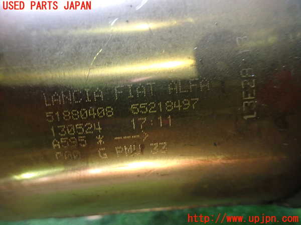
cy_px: 112
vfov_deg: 54.9
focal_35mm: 25
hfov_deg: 69.4
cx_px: 150
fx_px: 217
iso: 640
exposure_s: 1/30
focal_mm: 4.5
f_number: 2
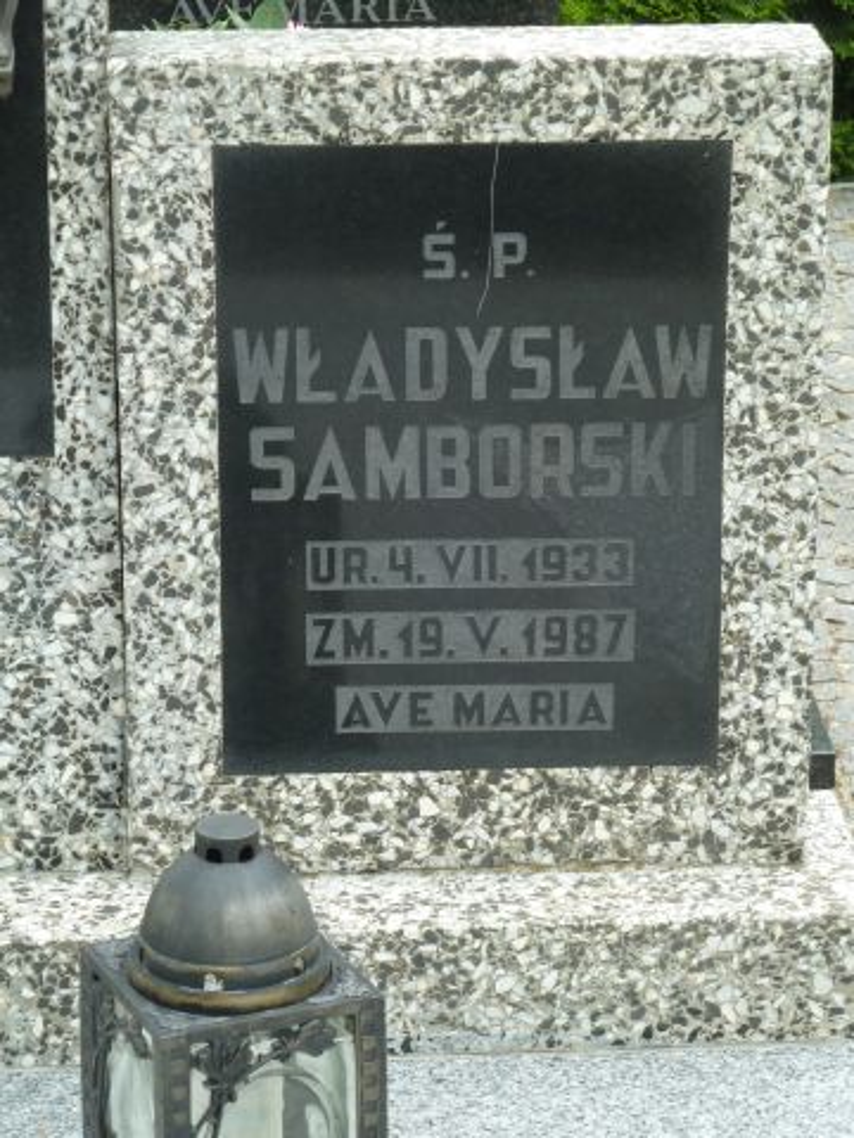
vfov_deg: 15.4
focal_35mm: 128
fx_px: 4210
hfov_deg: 11.6
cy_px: 569
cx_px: 427
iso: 100
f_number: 4.4
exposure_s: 1/50
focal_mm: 21
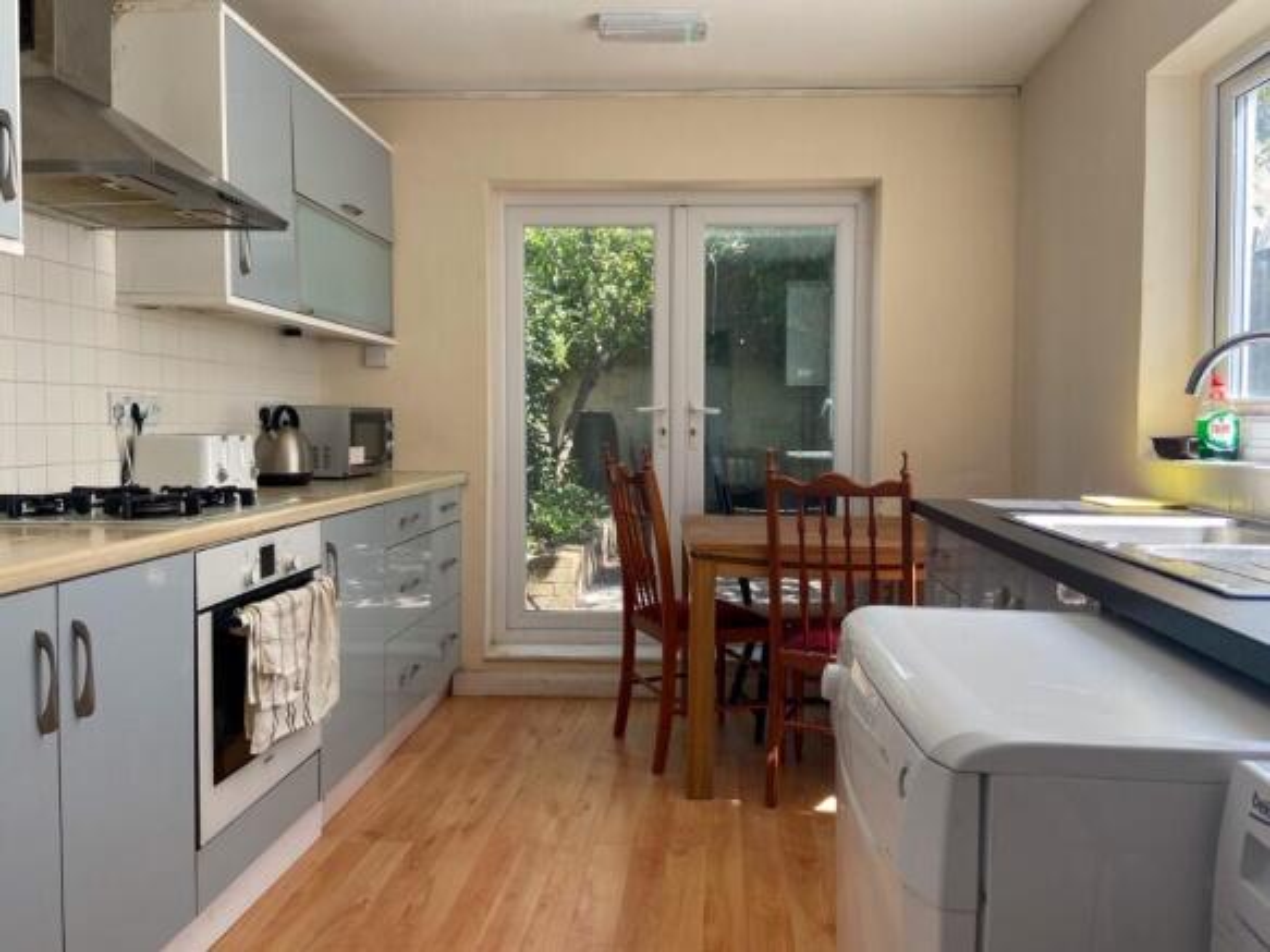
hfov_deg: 67.3
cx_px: 635
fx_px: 954
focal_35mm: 26
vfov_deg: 53.0
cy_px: 476
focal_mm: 4.25
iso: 32
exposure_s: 1/120
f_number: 1.8
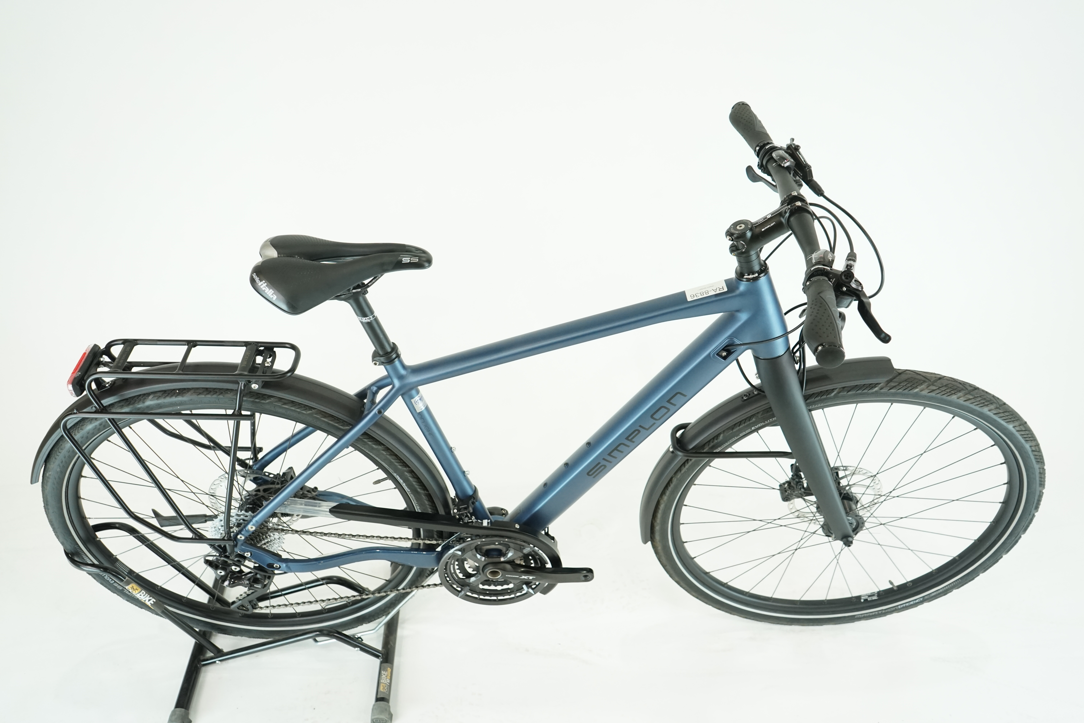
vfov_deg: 45.0
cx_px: 542
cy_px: 362
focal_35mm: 29
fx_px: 873
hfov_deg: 63.7
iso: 1600
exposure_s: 1/200
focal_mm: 29
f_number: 5
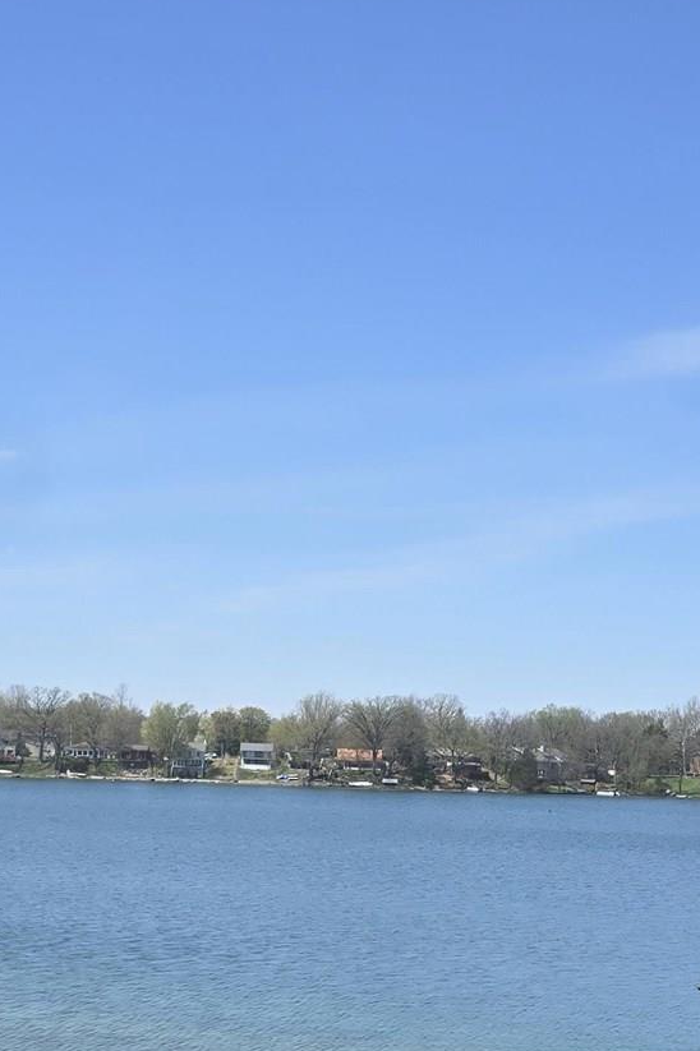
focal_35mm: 67
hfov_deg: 20.3
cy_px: 636
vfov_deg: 30.0
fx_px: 1956
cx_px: 281
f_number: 1.7
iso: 12
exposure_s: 1/955
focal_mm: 6.3
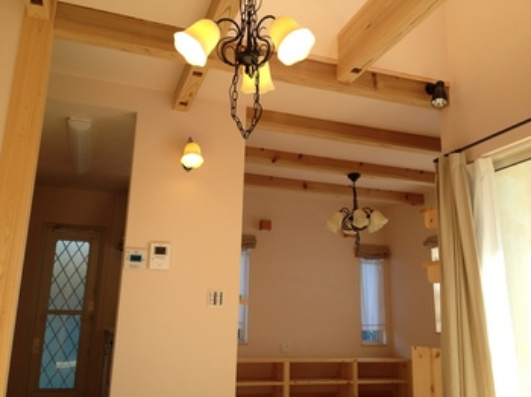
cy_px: 198
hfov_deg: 52.7
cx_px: 266
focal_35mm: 35
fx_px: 537
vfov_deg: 40.7
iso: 64
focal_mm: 4.28
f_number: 2.4
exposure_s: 1/190
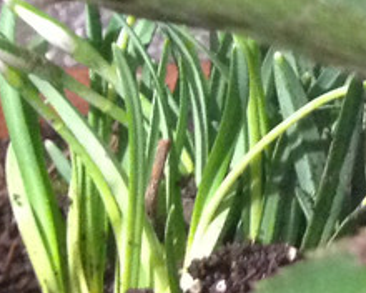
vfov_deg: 9.2
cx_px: 819
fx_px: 1798
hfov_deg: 10.3
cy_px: 373
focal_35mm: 166
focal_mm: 4.28
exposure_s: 1/15
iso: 500
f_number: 2.4
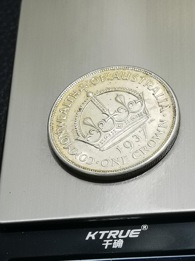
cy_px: 161
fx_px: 743
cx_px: 117
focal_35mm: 99
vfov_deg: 19.8
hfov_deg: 14.9
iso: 125
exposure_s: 1/100
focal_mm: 6.67
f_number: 1.9
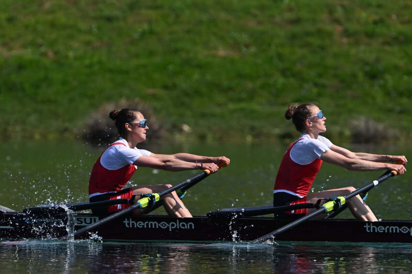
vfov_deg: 1.5
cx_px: 206
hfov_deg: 2.3
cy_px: 137
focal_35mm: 900
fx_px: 10295
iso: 500
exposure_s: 1/2500
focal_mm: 600
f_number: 6.3
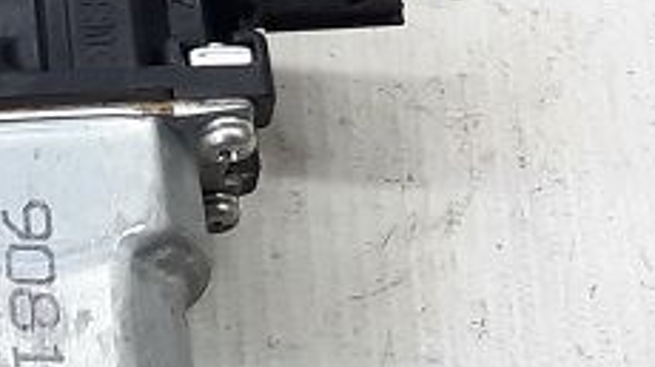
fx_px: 2465
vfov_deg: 8.3
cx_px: -125
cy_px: -256
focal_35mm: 142
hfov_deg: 14.7
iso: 64
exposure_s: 1/50
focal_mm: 4.6
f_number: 2
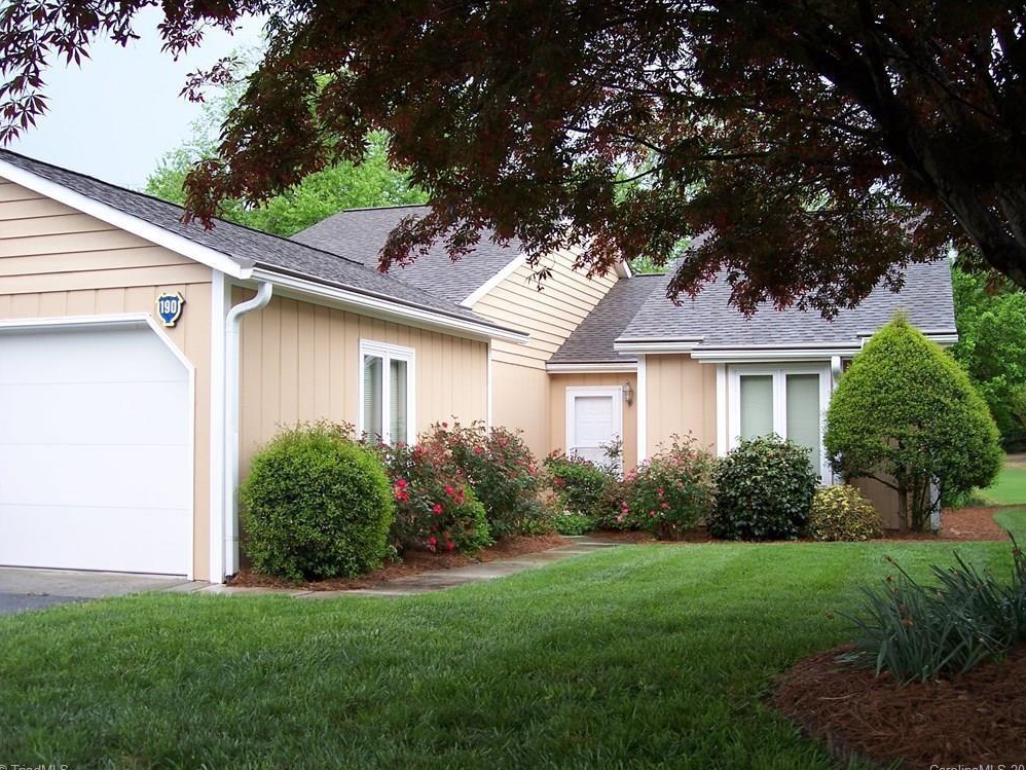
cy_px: 386
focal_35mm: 40
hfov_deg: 46.8
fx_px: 1186
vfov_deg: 36.0
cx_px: 521
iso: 100
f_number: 3.4
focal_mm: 8
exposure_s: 1/90
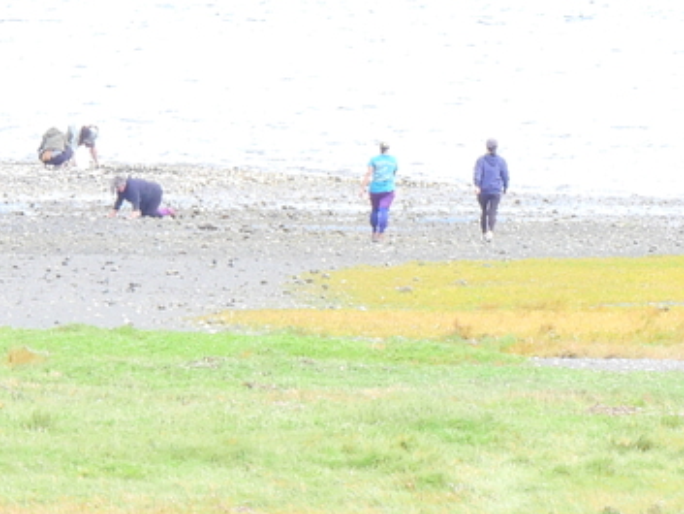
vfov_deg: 1.1
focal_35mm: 1377
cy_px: -241
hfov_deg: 1.4
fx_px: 27218
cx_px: 810
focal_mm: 67.8
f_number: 8
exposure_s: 1/50
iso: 100
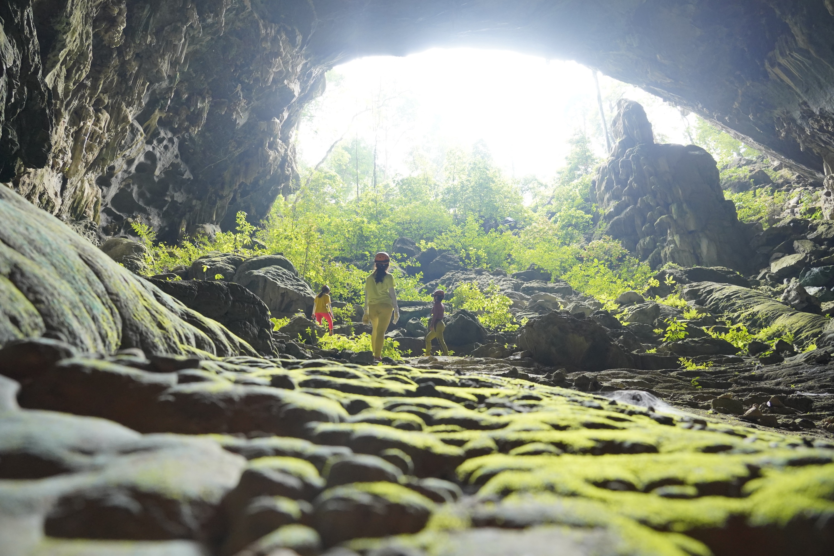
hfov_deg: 73.7
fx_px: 556
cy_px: 278
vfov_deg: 53.1
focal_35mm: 24
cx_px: 417
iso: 3200
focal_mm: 24
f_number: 5.6
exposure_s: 1/80
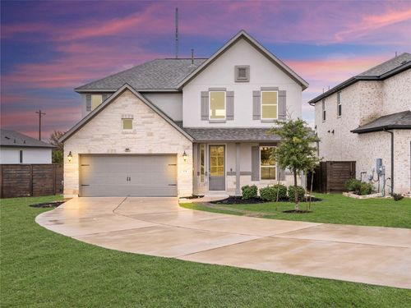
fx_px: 427
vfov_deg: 39.7
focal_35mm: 36
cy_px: 154
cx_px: 206
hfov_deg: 51.4
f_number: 5
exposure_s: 1/60
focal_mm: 18
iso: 100
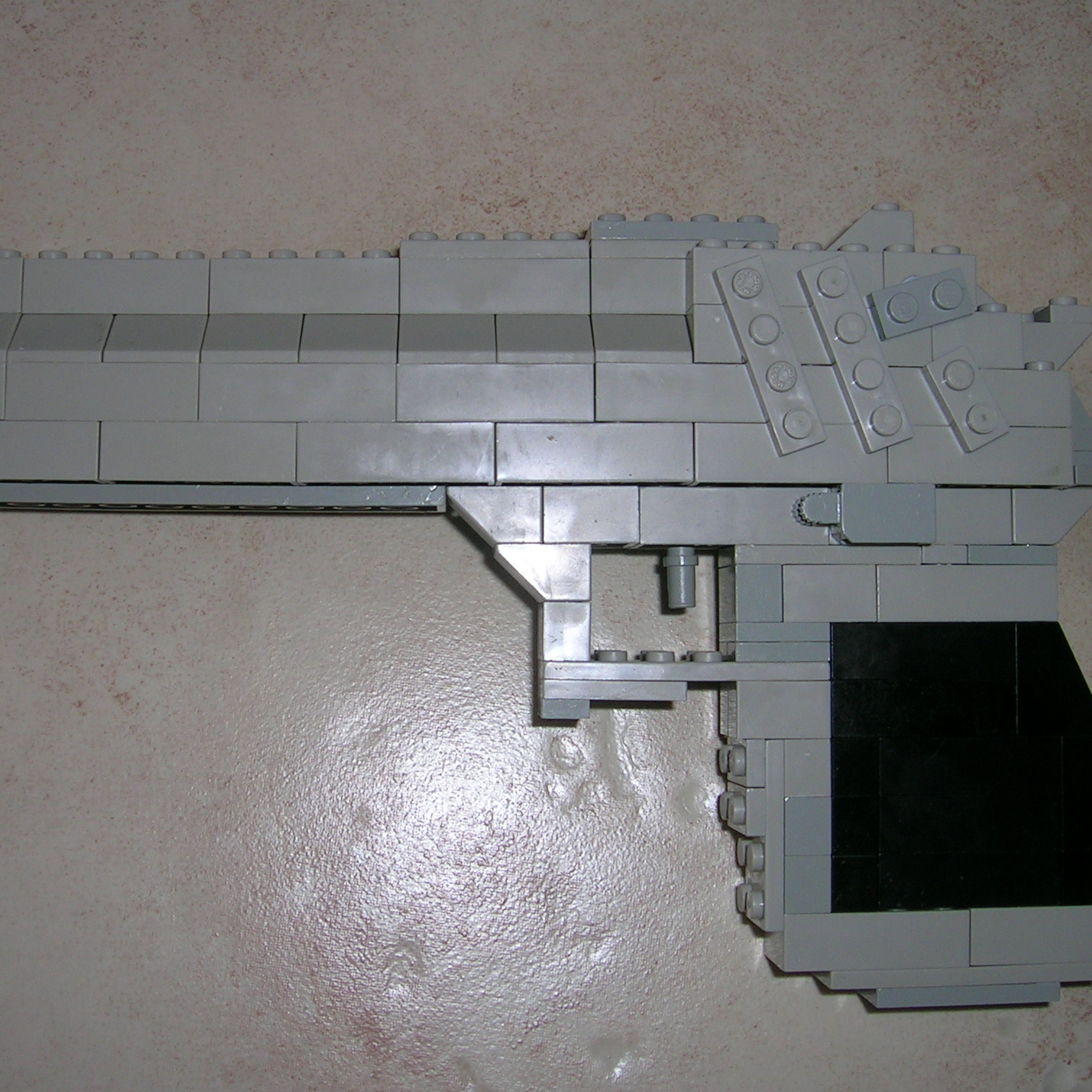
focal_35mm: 42
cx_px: 486
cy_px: 552
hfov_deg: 40.0
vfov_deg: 40.0
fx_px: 1499
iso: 50
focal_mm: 5.4
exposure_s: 1/60.1
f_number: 4.8
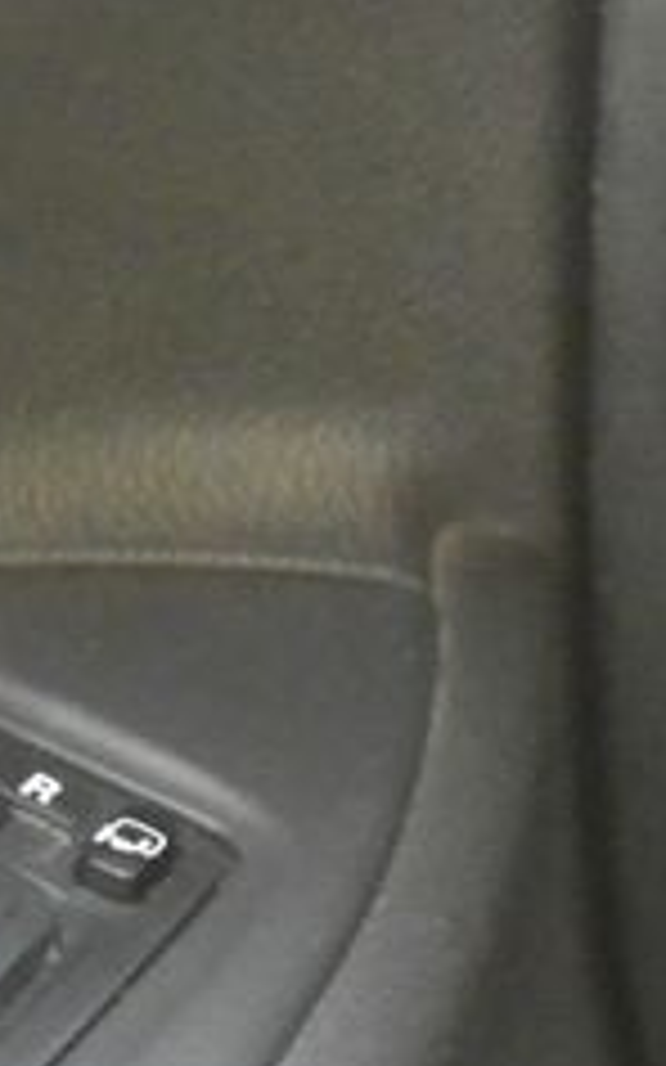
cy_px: 1158
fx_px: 3458
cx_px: 248
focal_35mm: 119
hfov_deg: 11.0
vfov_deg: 17.0
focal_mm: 10
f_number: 3.5
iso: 3200
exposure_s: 1/125
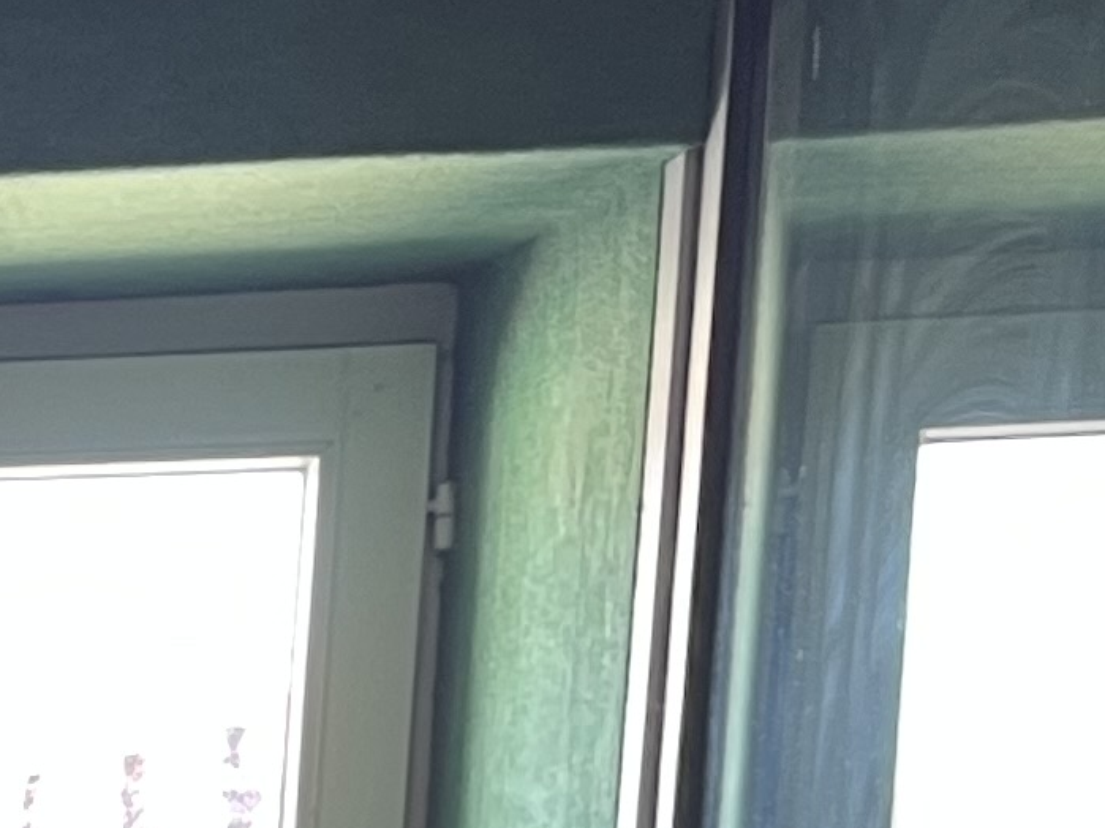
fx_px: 4787
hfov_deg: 11.1
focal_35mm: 150
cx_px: -1549
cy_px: 2002
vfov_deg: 8.9
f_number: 1.6
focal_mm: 5.1
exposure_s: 1/50
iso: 80
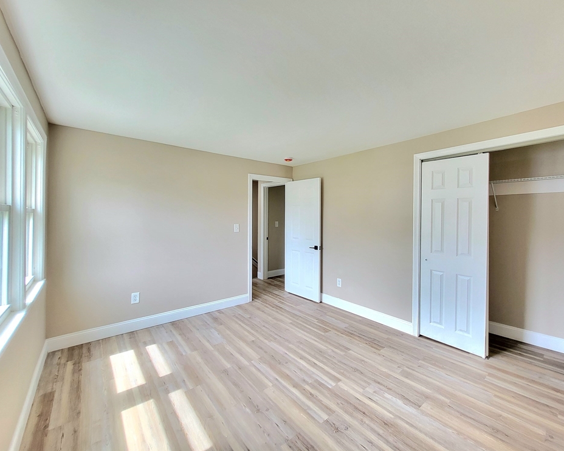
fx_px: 234
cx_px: 305
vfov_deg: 87.9
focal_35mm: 14
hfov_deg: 100.5
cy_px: 219
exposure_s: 1/60.2
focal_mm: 1.74
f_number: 2.2
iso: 100
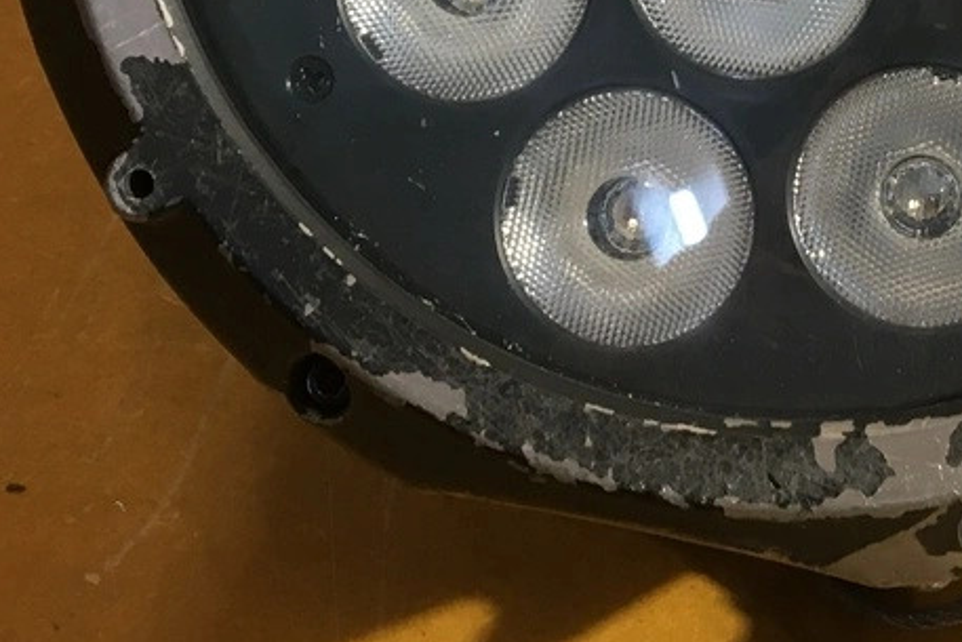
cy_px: -103
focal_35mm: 95
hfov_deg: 21.3
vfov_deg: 14.0
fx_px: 2539
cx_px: 690
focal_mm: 4.15
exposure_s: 1/33
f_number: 2.2
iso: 80
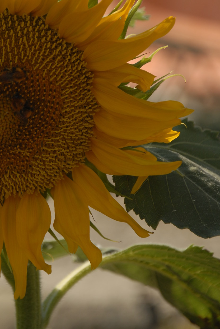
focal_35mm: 266
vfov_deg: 7.7
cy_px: 120
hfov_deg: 5.2
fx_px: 2432
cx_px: 14
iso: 100
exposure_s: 1/400
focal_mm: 92
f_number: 5.6
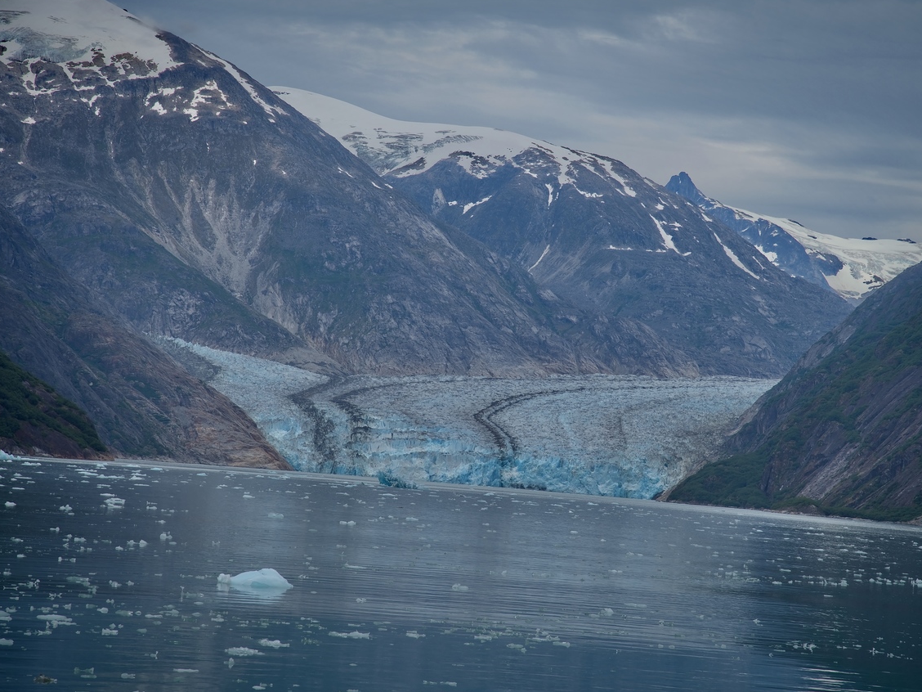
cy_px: 345
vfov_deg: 11.3
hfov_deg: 15.0
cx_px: 516
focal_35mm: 131
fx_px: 3489
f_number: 8
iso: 100
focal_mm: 120
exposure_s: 1/250
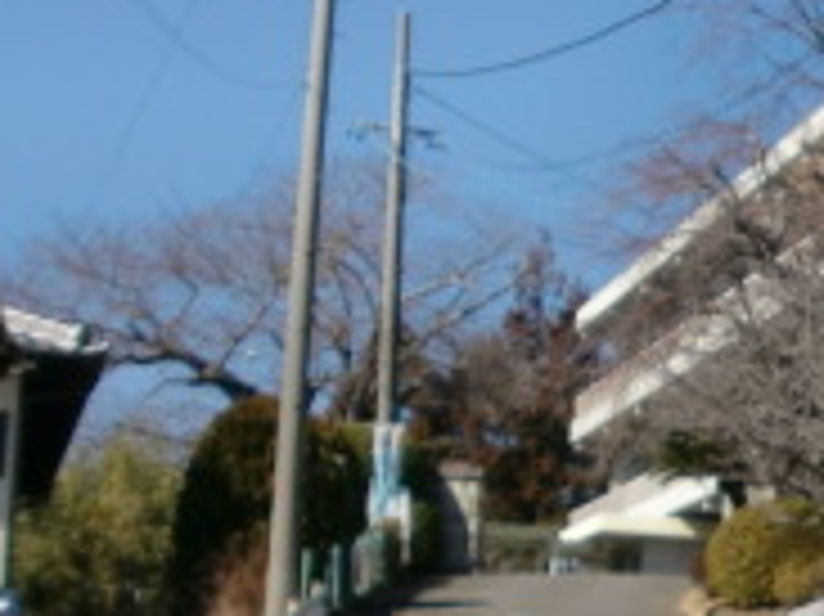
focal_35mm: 98
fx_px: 2331
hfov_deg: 17.1
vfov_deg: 15.0
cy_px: 481
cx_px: 1400
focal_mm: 4.65
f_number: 7.8
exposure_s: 1/200
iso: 64
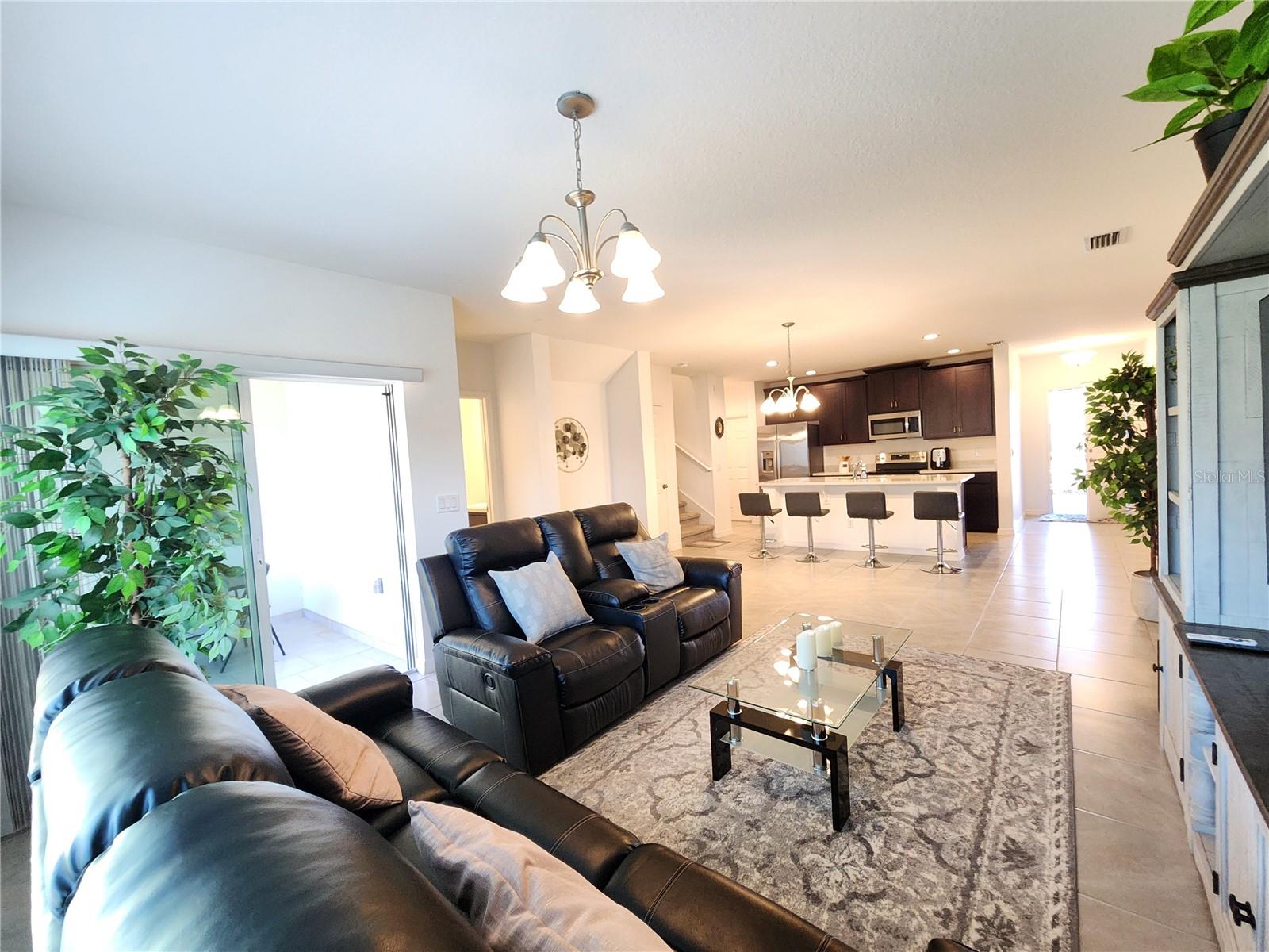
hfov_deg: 106.2
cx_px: 634
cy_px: 476
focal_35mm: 13
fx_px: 477
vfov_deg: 89.9
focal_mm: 2.2
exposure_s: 1/40
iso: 320
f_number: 2.2
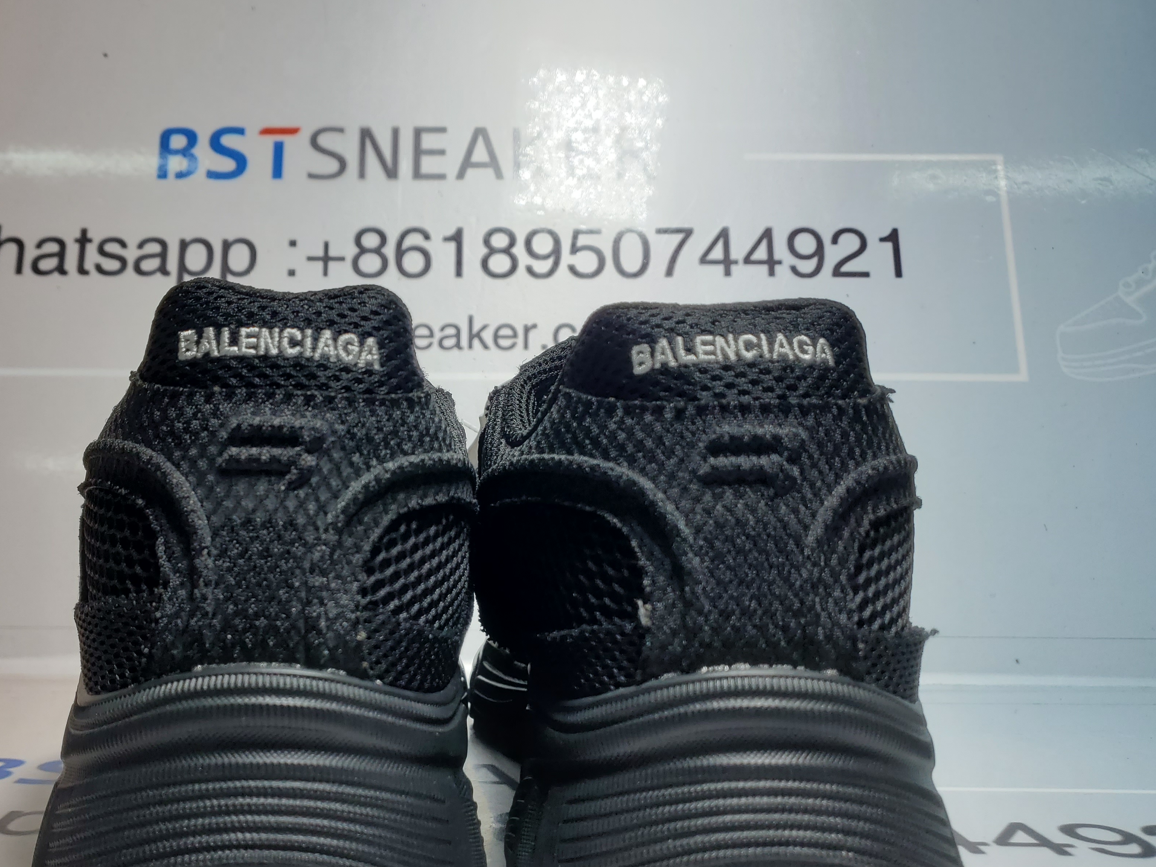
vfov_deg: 42.8
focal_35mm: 33
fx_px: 1102
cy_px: 507
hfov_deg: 54.7
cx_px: 434
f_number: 1.5
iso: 50
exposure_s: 1/783
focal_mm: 4.3
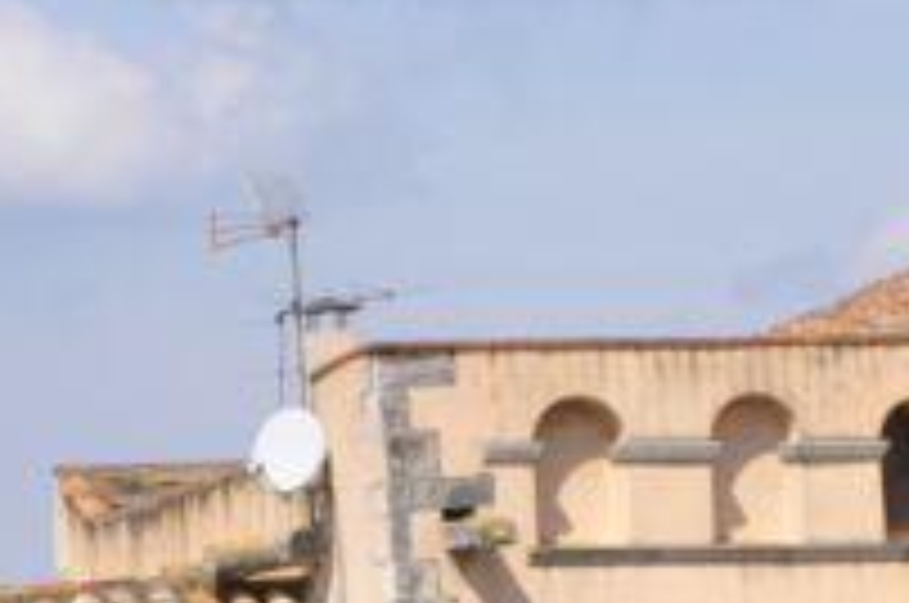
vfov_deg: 4.8
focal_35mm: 285
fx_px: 7185
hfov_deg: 7.2
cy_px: 610
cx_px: 1102
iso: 200
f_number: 10
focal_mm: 48
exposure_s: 1/400
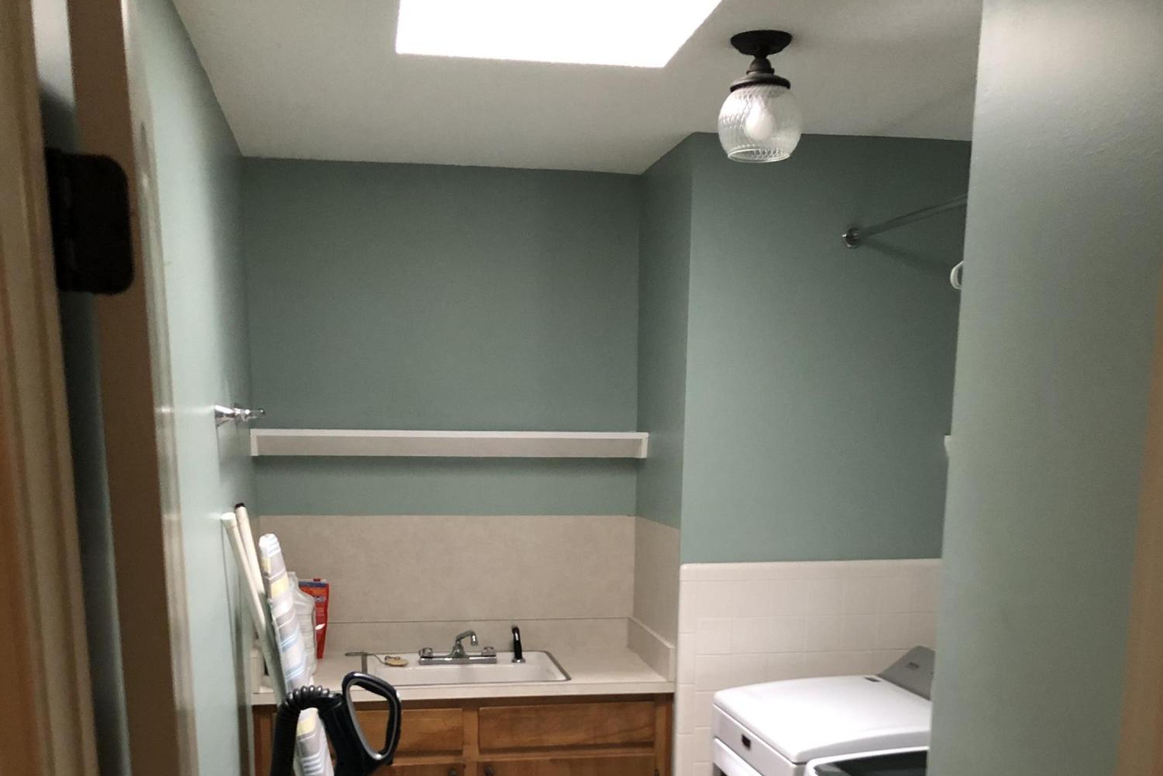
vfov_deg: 32.5
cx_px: 583
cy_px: 697
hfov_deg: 49.5
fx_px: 1260
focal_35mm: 39
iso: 100
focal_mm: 3.99
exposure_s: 1/15
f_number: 1.8
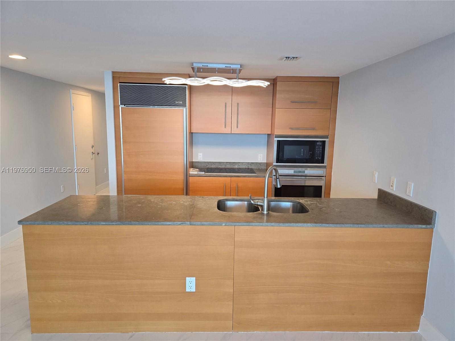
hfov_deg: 73.9
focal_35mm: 23
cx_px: 228
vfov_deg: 58.9
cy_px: 170
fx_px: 302
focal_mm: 6.3
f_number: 1.7
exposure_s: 1/120
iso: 250
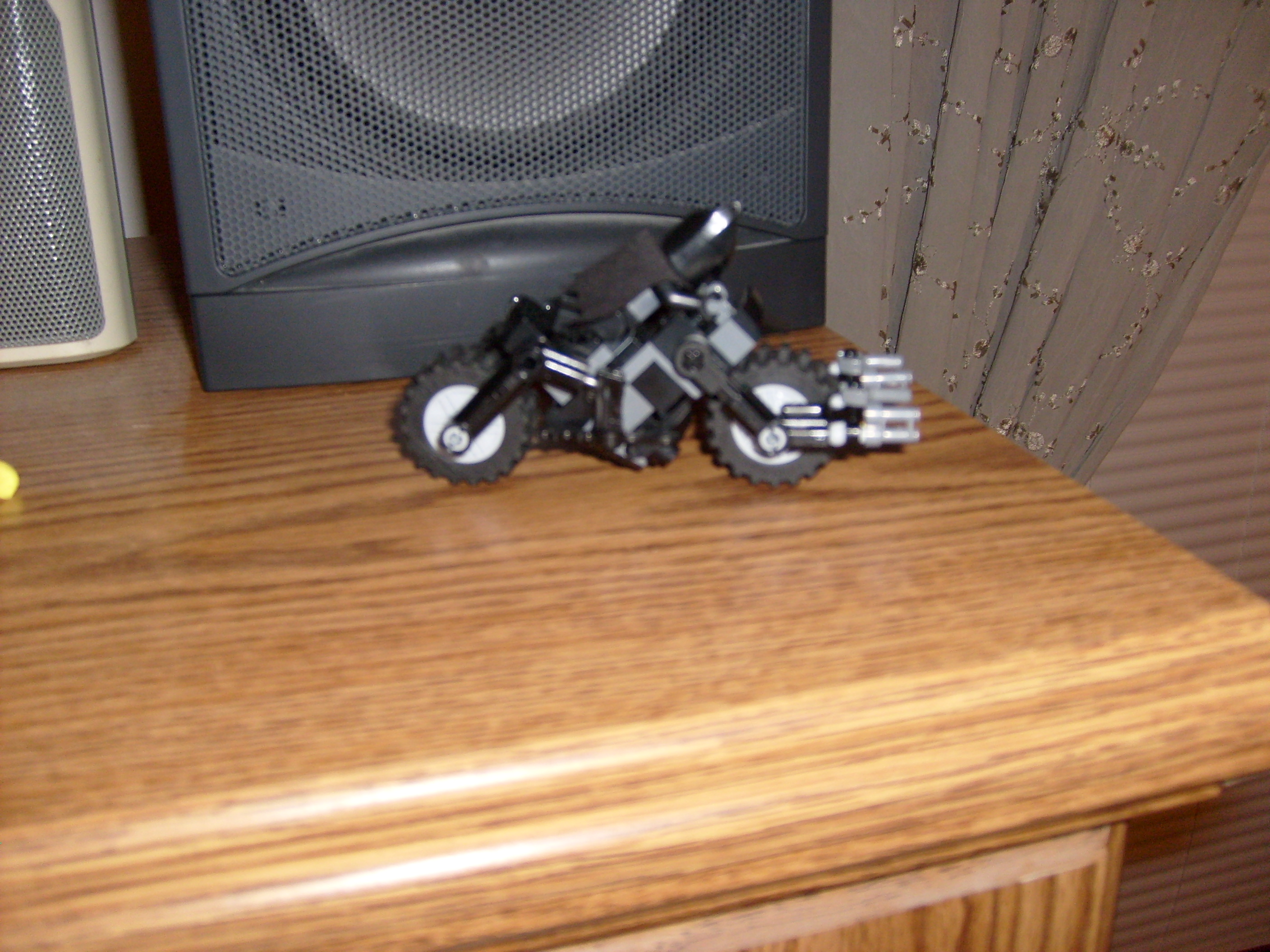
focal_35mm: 35
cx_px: 635
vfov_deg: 40.7
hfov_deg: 52.6
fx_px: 1284
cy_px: 476
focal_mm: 5.8
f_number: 2.8
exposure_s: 1/45
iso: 100
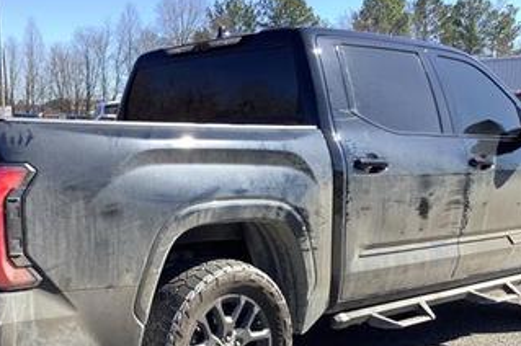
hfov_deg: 38.3
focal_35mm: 51
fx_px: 737
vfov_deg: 25.8
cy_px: 289
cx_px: 157
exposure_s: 1/558
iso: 25
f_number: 2.4
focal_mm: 3.3
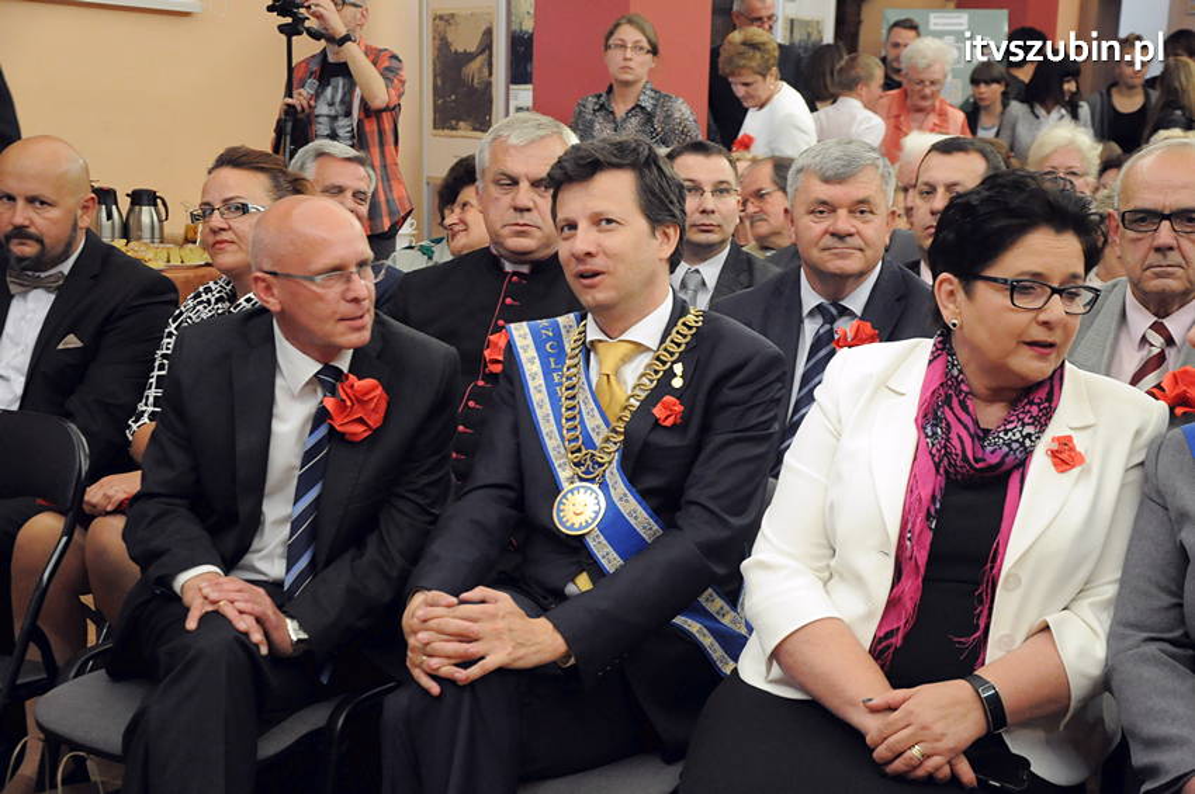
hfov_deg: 29.9
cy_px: 397
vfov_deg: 20.1
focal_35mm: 68
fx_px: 2238
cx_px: 598
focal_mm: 45
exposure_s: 1/80
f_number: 5.6
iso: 2500
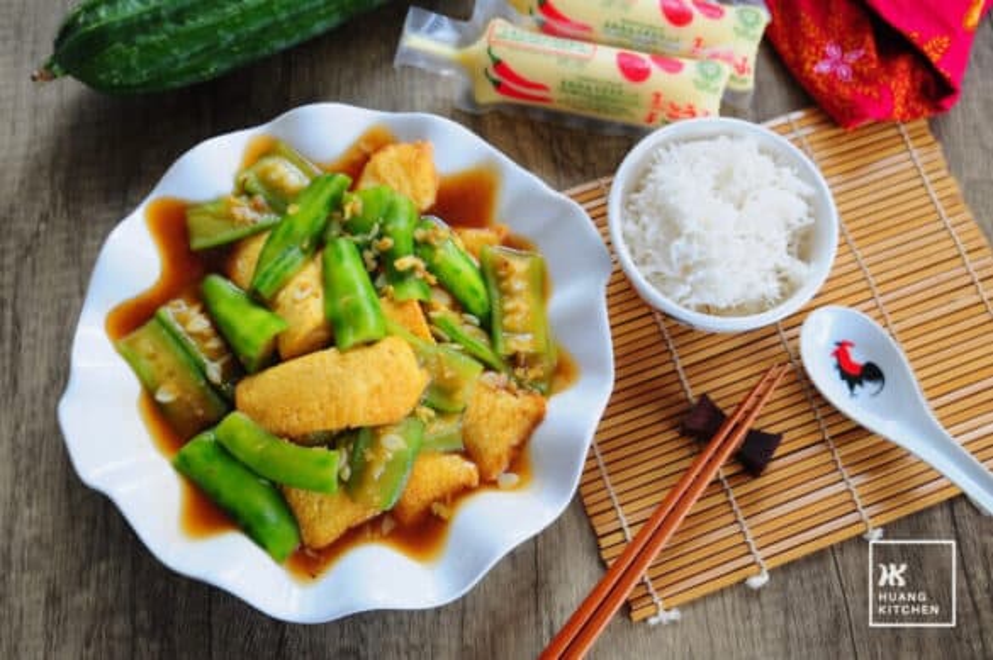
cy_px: 330
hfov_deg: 46.4
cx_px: 496
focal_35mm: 42
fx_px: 1157
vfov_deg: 31.8
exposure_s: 1/125
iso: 400
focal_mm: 28
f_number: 5.6
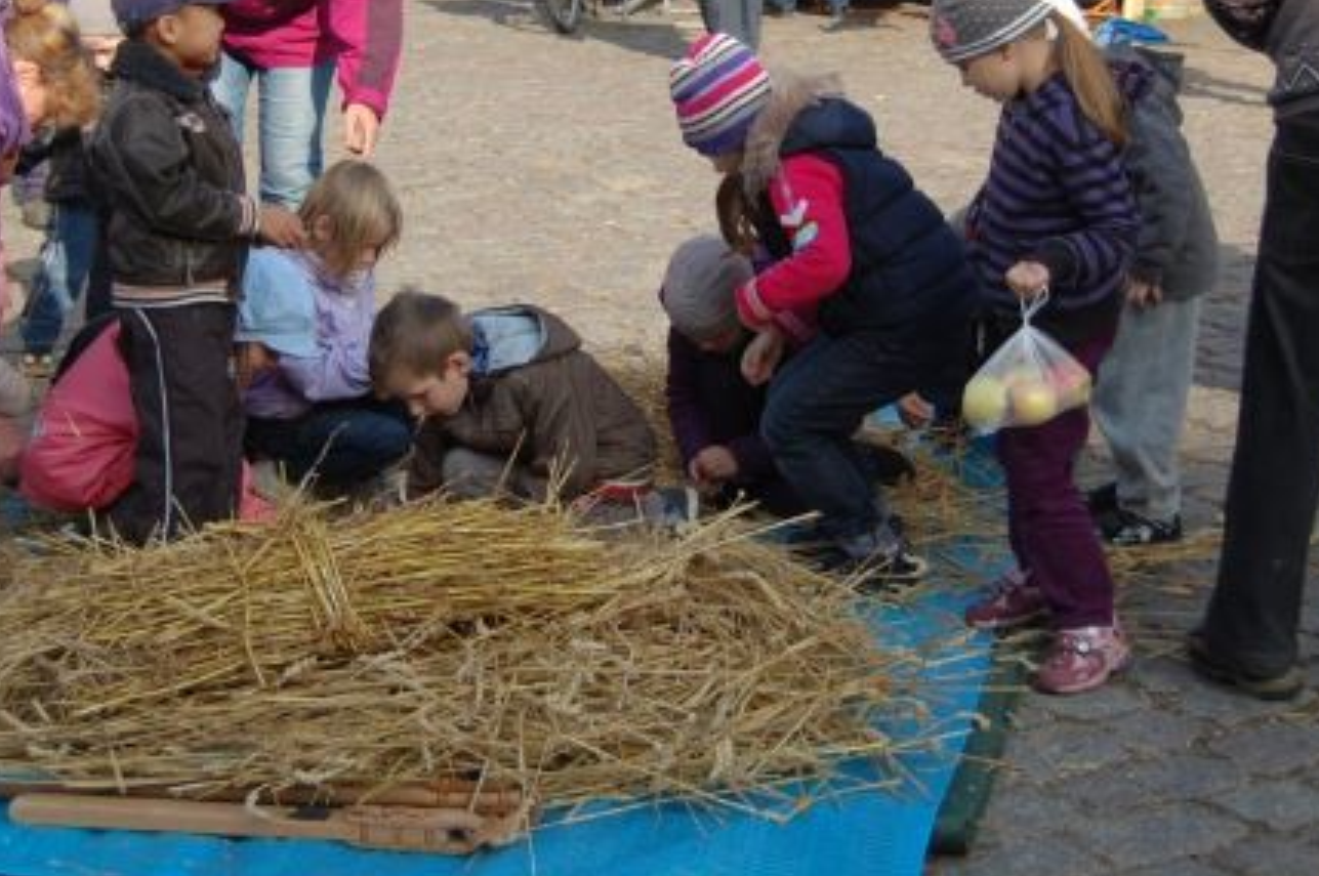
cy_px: 123
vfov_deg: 16.1
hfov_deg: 24.2
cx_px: 523
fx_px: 3074
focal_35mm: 84
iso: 200
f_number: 4.2
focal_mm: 30
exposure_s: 1/640
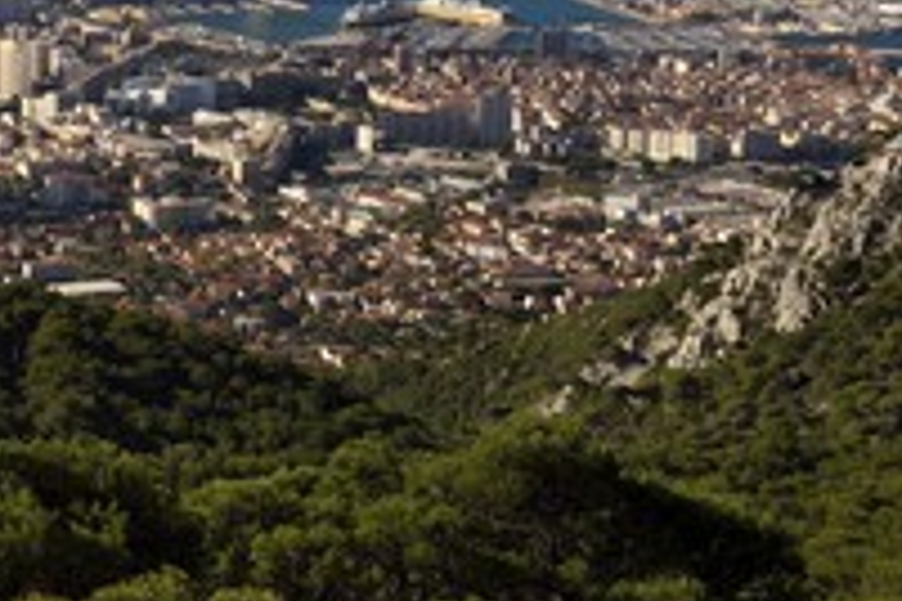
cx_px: -18
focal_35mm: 117
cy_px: 85
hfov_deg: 17.1
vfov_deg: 11.7
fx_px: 2931
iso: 200
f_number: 13
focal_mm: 56
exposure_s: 1/250
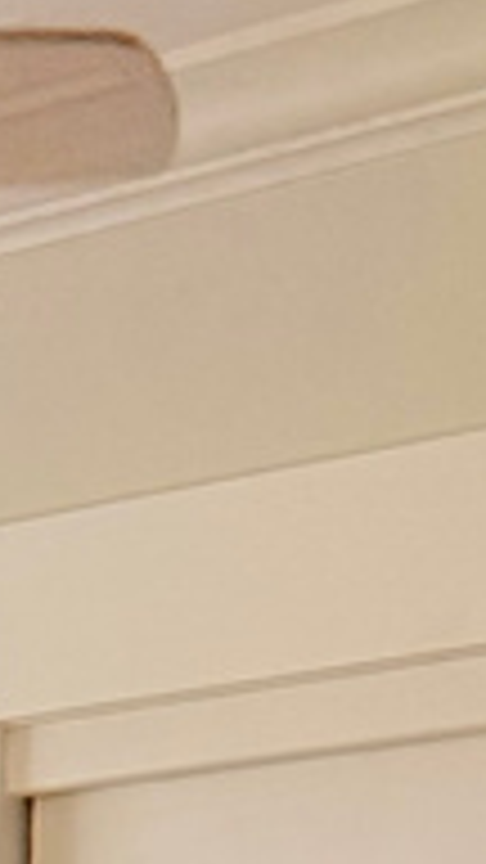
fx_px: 4788
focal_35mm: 209
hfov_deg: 5.0
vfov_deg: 9.0
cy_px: 2236
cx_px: -1647
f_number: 1.78
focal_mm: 6.76
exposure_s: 1/187
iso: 125
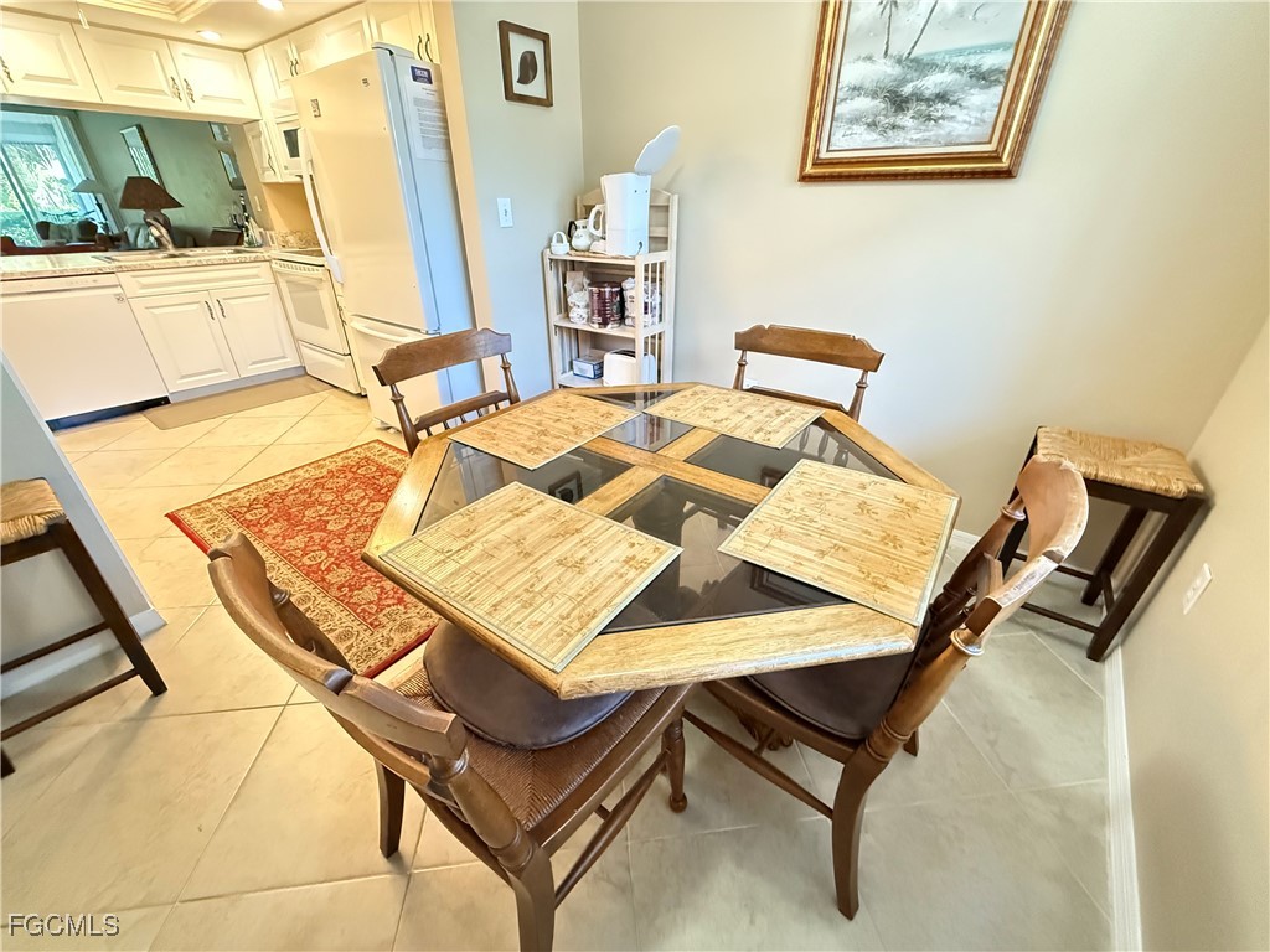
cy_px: 476
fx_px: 514
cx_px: 635
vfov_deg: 85.7
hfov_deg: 102.1
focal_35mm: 14
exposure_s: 1/60
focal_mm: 2.22
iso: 1000
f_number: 2.2
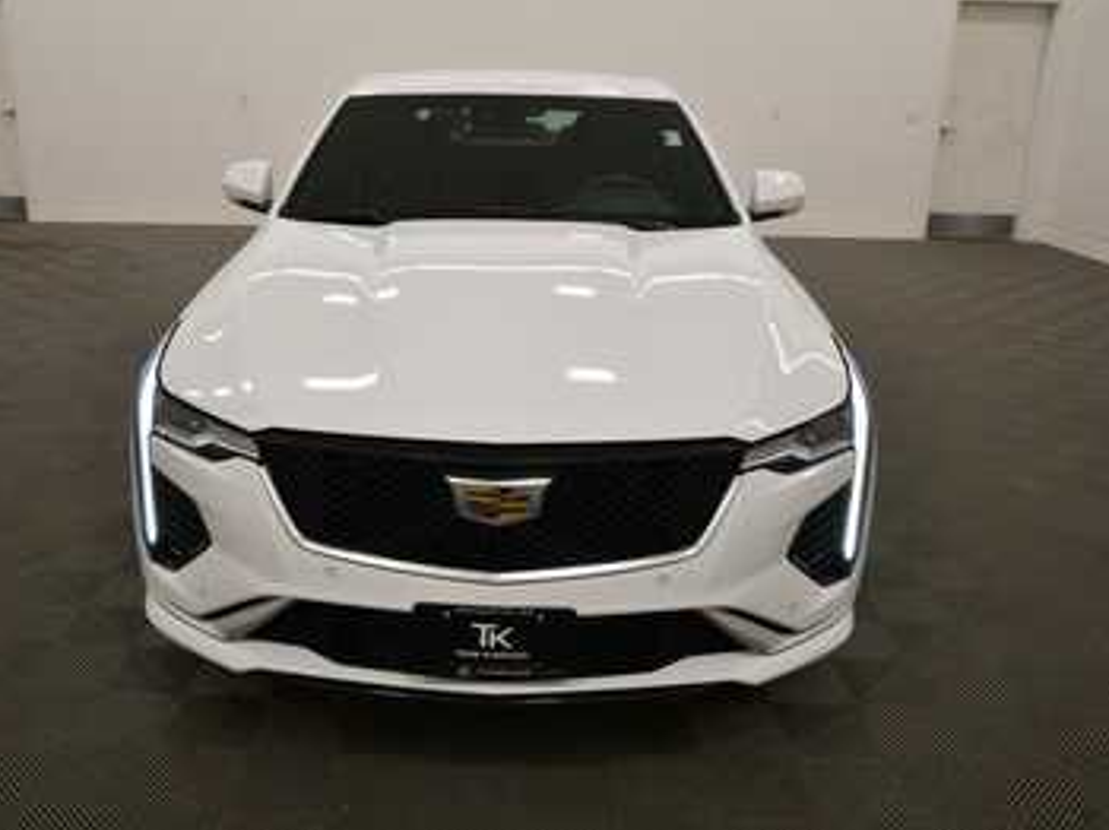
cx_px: 501
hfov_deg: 55.3
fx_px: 1057
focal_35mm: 33
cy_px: 417
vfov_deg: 42.9
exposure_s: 1/250
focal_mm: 20
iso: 500
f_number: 5.6
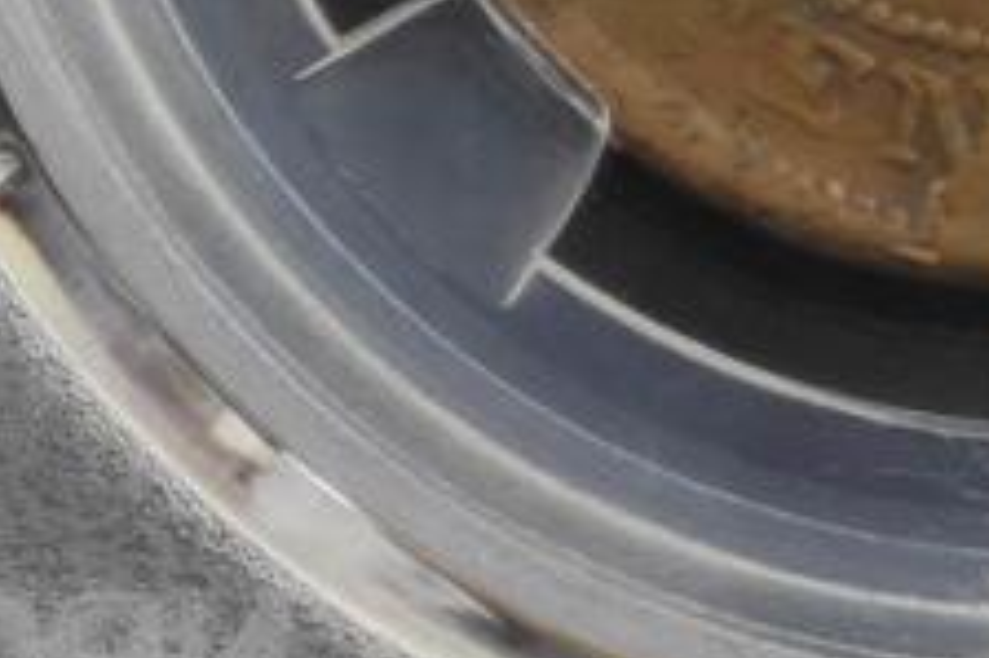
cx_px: 892
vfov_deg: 2.4
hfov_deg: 3.6
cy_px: -949
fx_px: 15510
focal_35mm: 565
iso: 250
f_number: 1.8
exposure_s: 1/350
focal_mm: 12.28
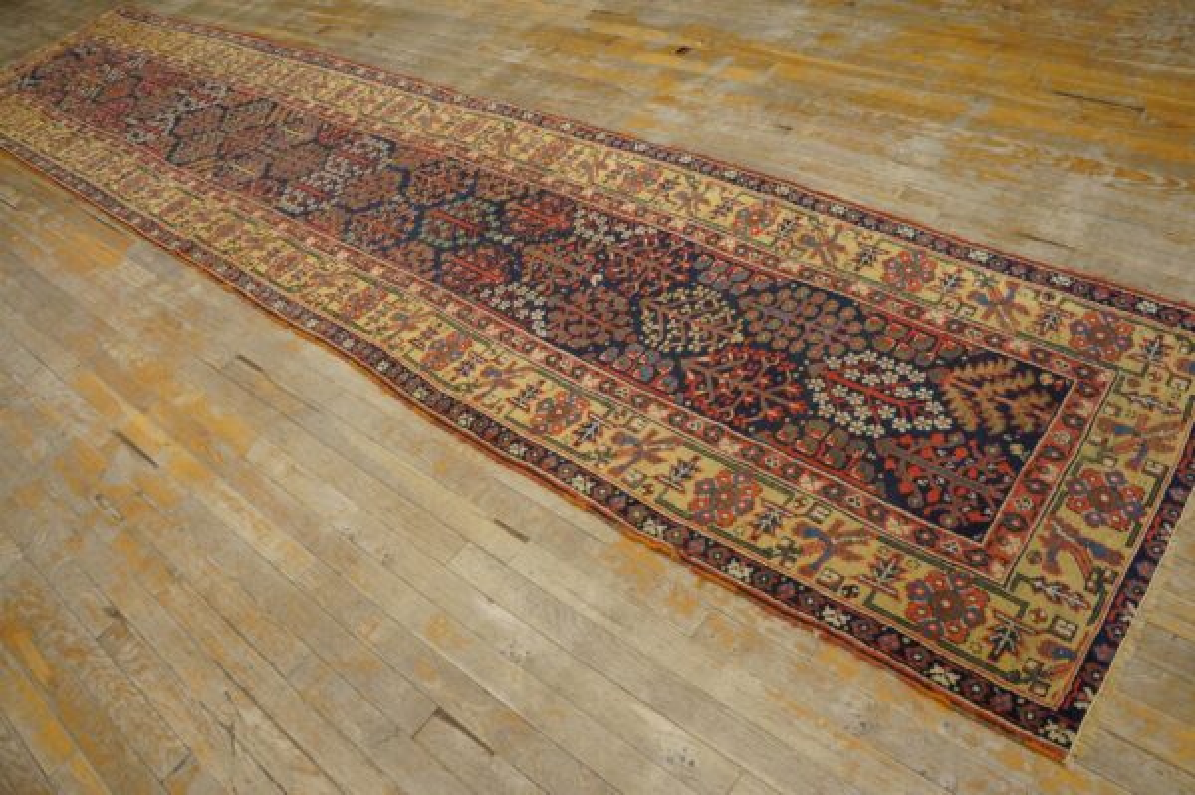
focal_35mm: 27
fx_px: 895
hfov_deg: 67.4
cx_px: 598
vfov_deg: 47.9
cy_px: 398
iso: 640
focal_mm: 18
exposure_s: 1/60
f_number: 4
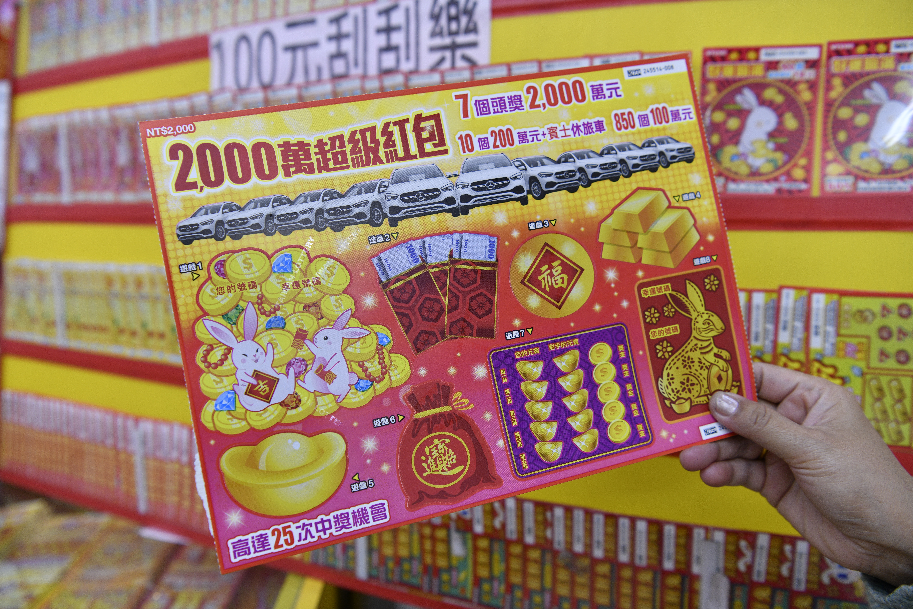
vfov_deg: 41.1
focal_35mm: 32
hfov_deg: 58.7
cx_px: 456
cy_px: 304
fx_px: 811
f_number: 4.8
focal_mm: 32
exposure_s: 1/125
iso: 400
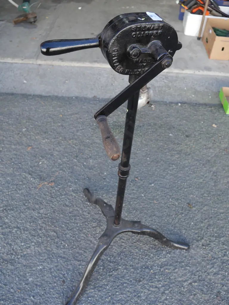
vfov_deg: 53.9
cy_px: 152
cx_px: 114
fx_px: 300
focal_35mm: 34
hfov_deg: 41.8
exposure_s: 1/125
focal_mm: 17
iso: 200
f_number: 4.5
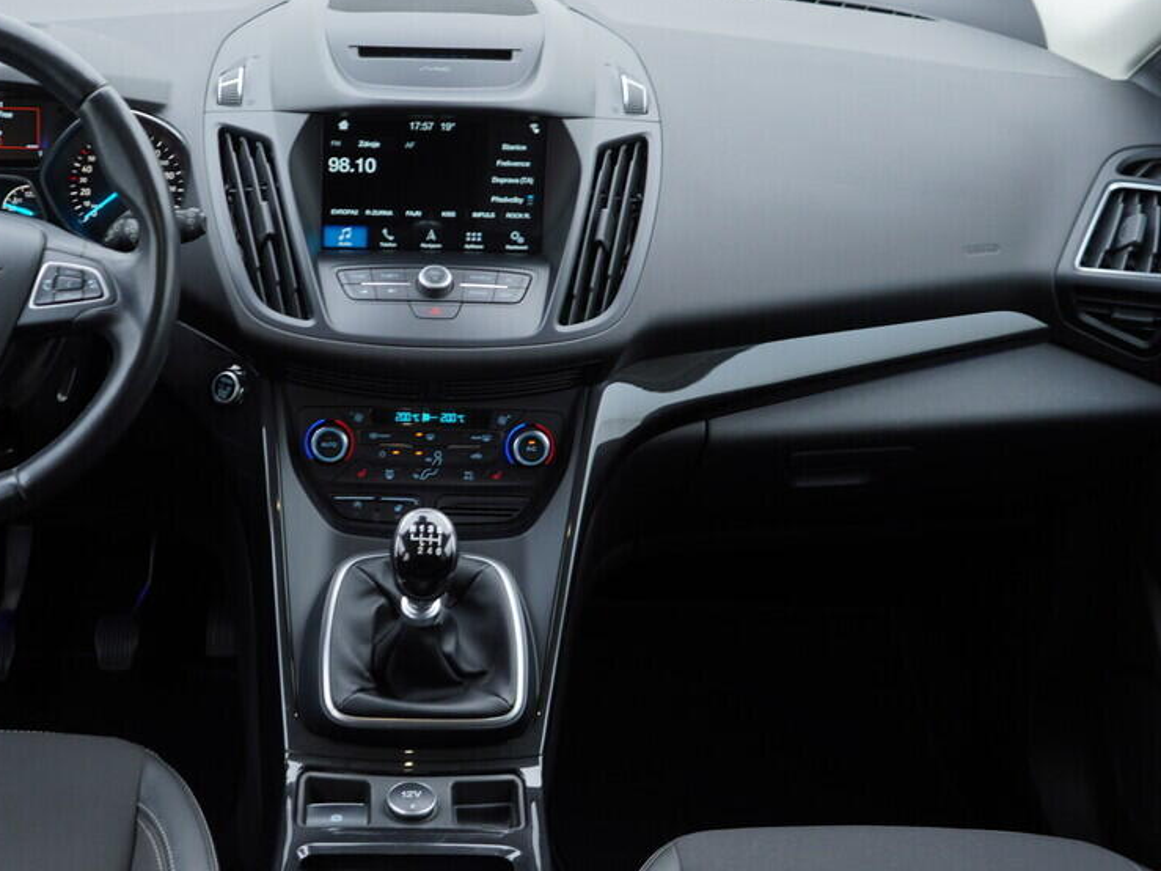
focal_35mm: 48
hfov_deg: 39.2
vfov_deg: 30.2
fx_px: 1610
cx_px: 382
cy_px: 402
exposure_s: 1/40
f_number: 2.8
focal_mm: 24
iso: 125
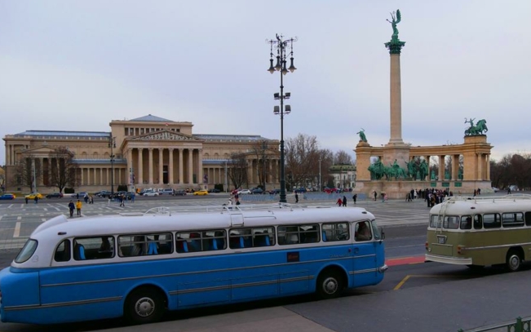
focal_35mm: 35
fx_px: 507
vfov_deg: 36.2
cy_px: 187
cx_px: 295
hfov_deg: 55.2
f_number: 4
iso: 200
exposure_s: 1/160
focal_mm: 14
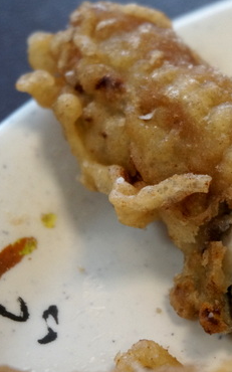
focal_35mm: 119
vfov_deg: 17.5
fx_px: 1204
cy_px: 168
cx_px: 250
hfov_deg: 10.9
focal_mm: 45
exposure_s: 1/80
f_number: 5.6
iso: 1250
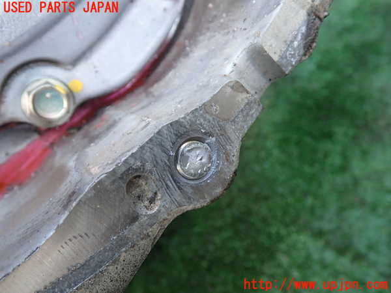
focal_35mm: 30
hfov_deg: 60.0
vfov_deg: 46.8
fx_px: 339
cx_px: 196
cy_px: 146
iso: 160
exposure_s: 1/60
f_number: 2.3
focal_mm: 5.4
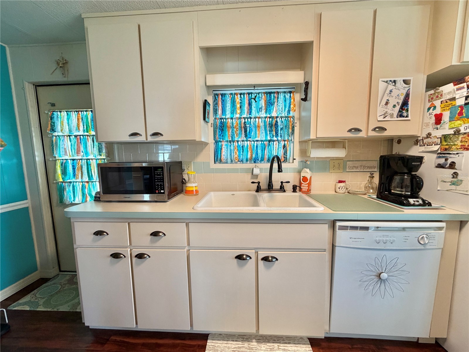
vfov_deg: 85.7
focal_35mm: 14
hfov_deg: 102.1
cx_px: 234
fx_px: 190
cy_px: 176
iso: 200
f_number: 2.2
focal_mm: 2.22
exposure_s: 1/120
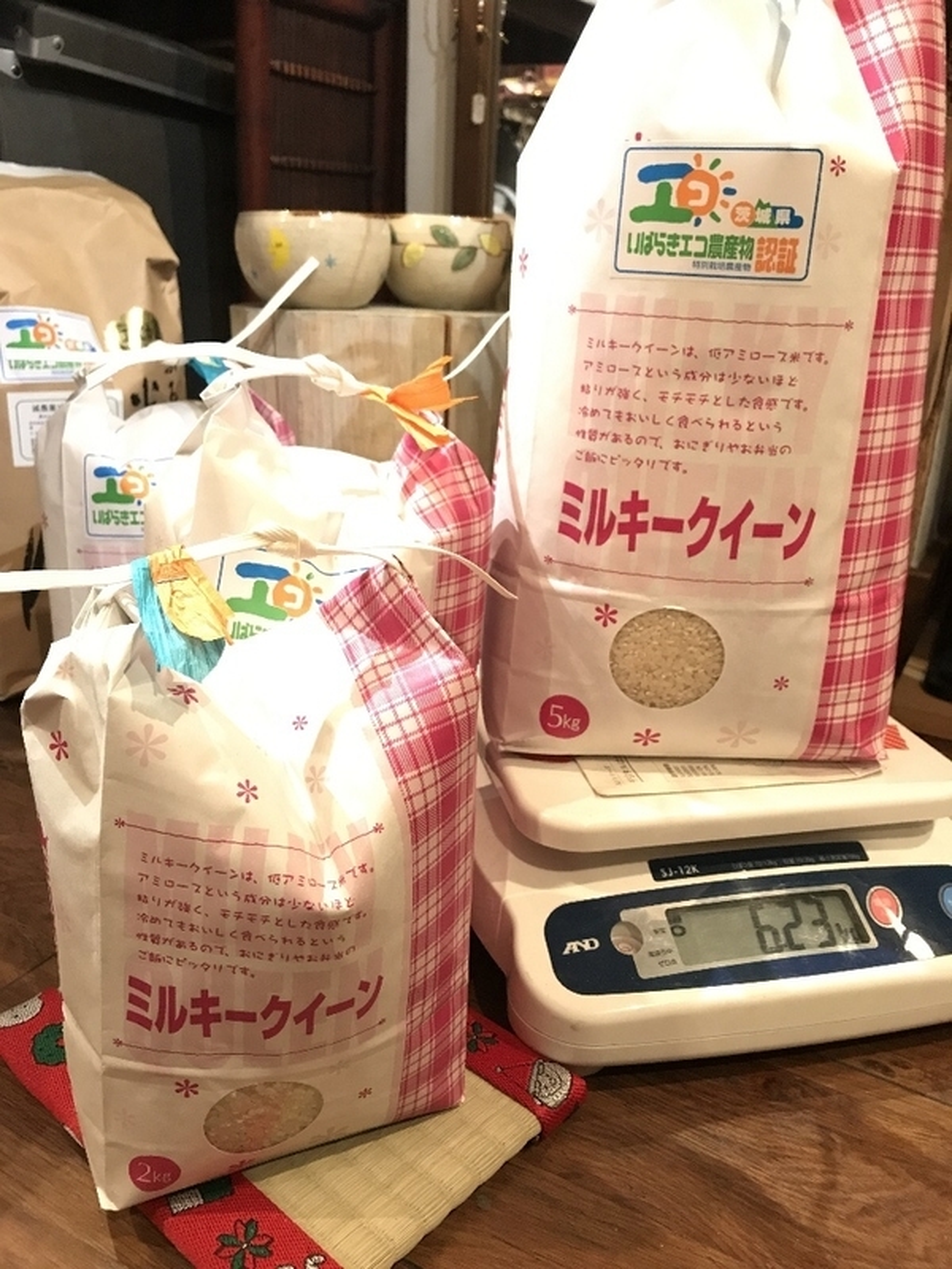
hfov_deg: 49.7
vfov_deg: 63.4
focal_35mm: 28
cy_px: 634
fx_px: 1027
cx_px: 476
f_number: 1.8
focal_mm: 3.99
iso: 100
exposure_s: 1/13
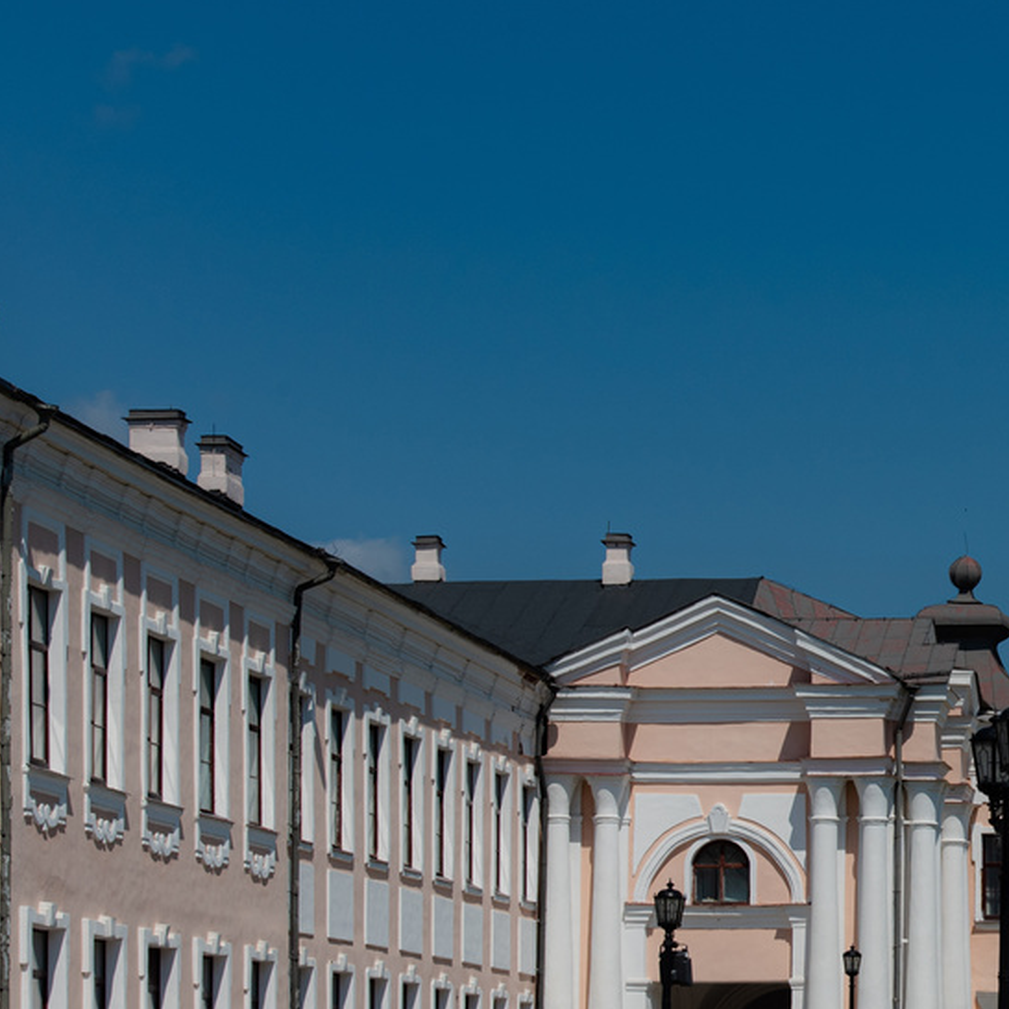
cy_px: 705
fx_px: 3595
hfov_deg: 15.6
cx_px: 1109
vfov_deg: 15.9
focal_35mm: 109
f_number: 13
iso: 200
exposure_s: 1/640
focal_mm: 50
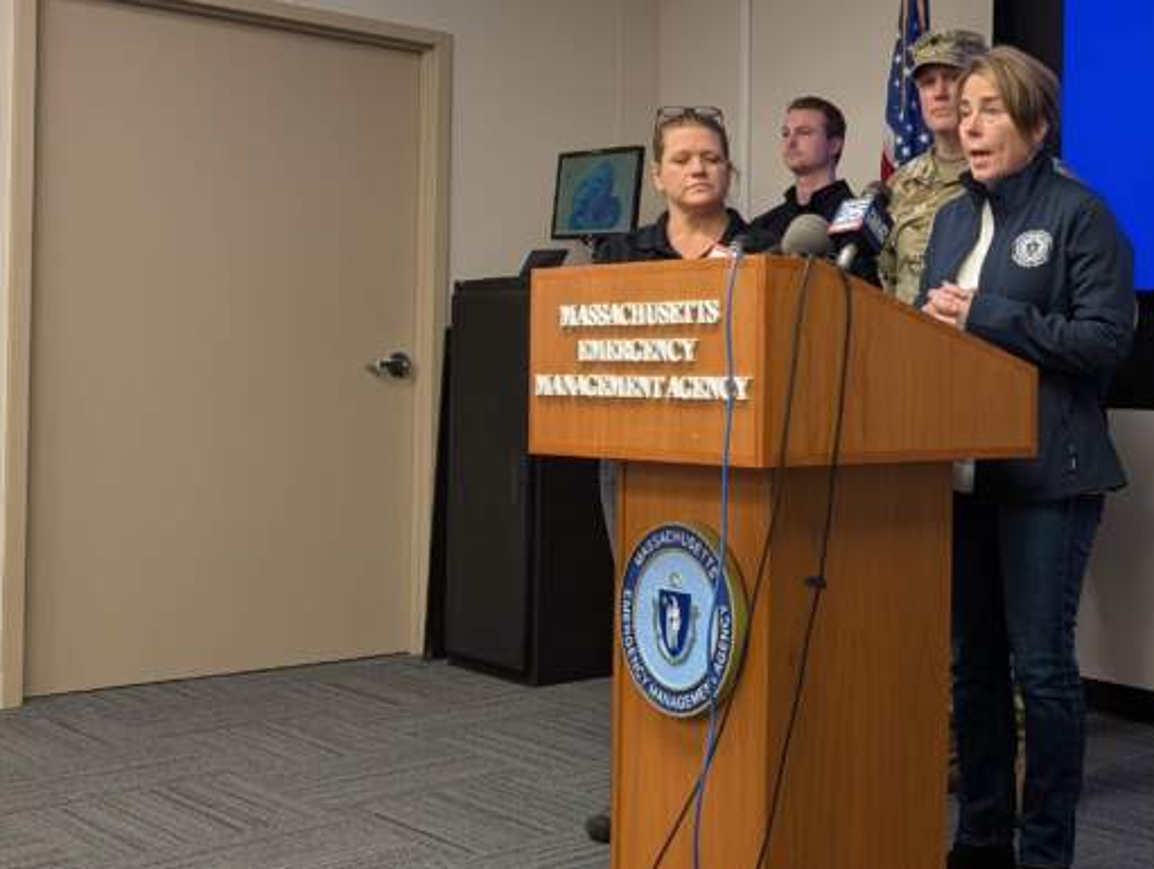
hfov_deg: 37.5
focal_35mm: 47
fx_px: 1569
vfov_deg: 30.9
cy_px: 378
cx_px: 1052
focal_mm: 6.9
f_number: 1.68
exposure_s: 1/120
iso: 304
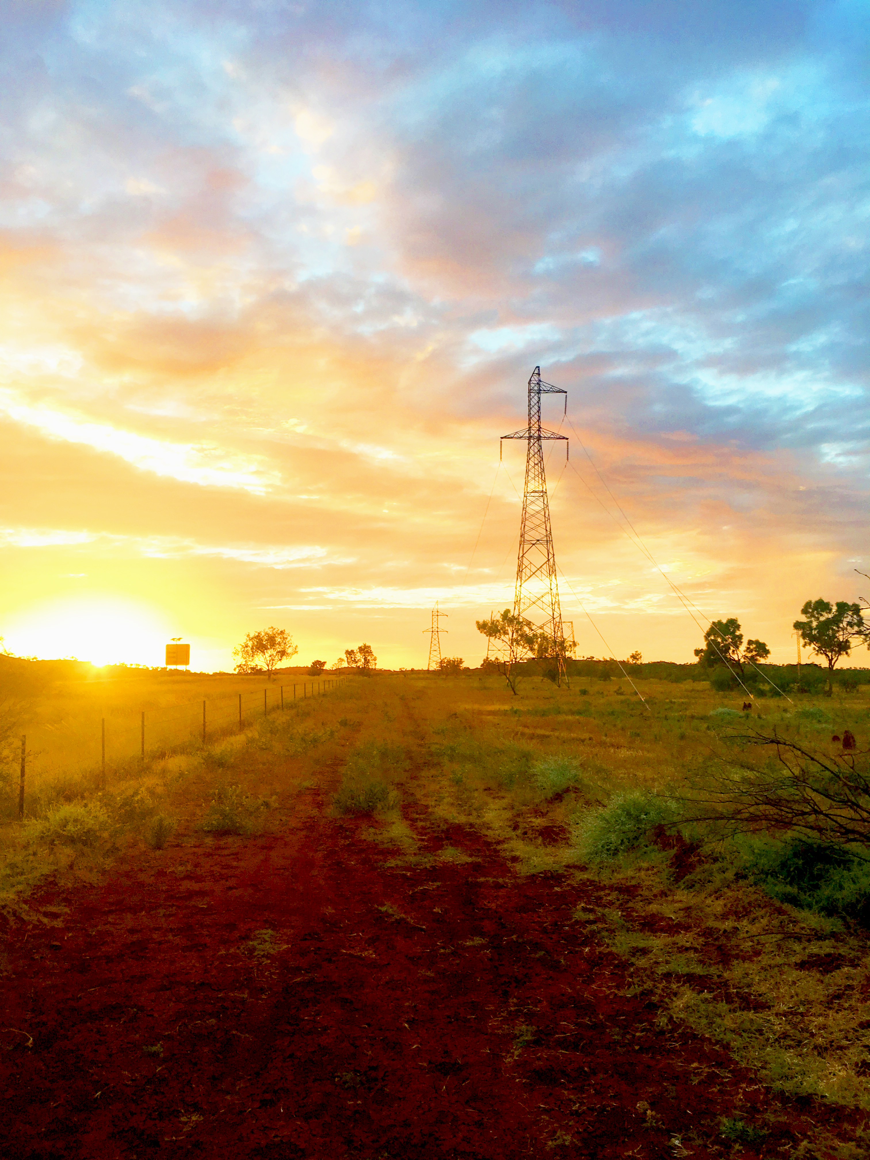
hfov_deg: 48.2
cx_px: 435
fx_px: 972
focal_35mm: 29
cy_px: 580
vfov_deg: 61.7
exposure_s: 1/178
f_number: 2.2
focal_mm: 4.15
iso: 25
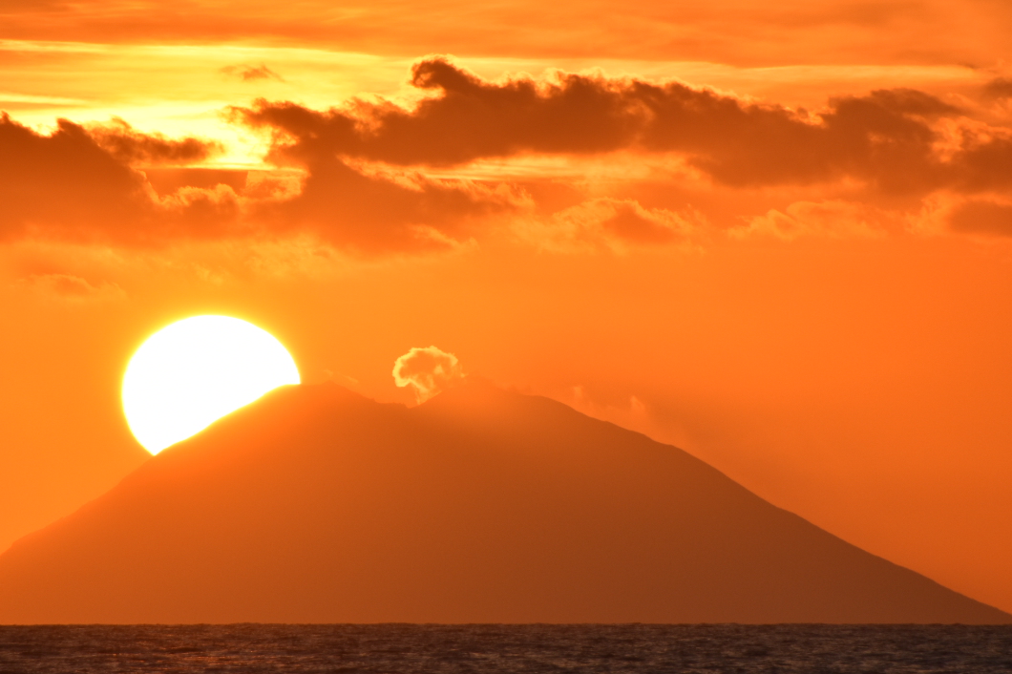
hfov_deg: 3.0
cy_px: 490
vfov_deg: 2.0
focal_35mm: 688
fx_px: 19333
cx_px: 399
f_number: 8
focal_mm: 300
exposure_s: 1/1250
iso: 200
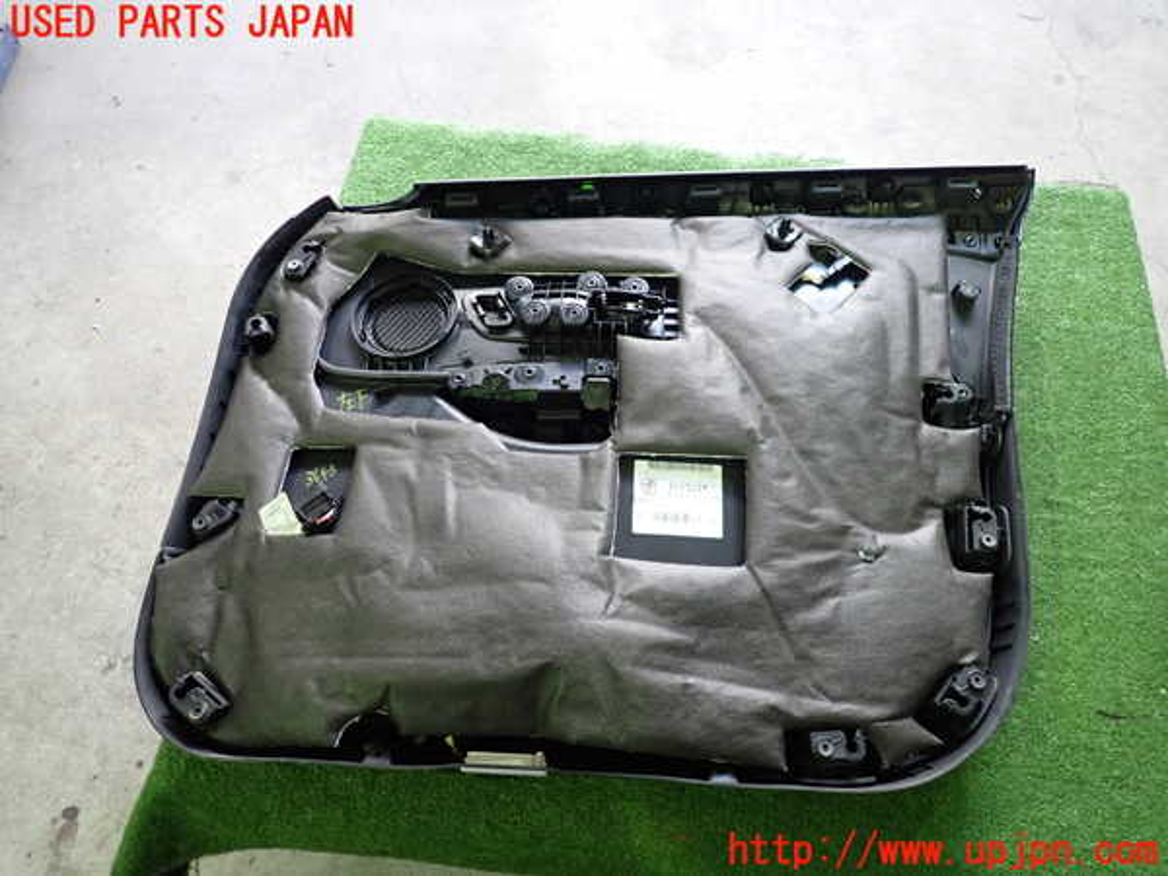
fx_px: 844
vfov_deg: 54.9
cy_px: 438
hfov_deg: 69.4
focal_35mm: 25
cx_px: 584
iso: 250
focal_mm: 4.5
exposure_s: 1/30
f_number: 2
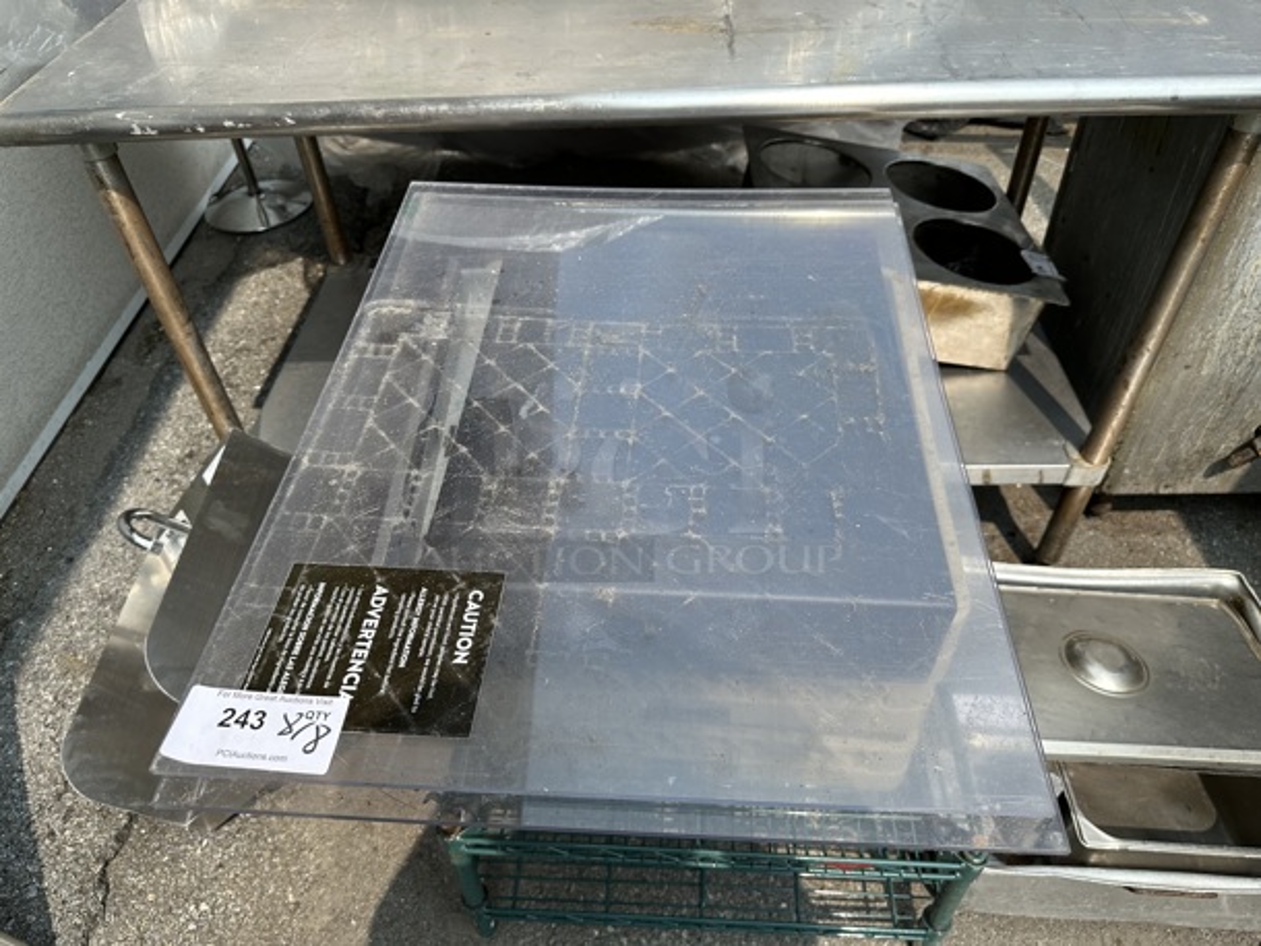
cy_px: 473
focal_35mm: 24
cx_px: 630
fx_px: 875
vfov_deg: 56.8
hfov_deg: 71.6
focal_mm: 6.86
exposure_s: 1/2809
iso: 80
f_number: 1.78
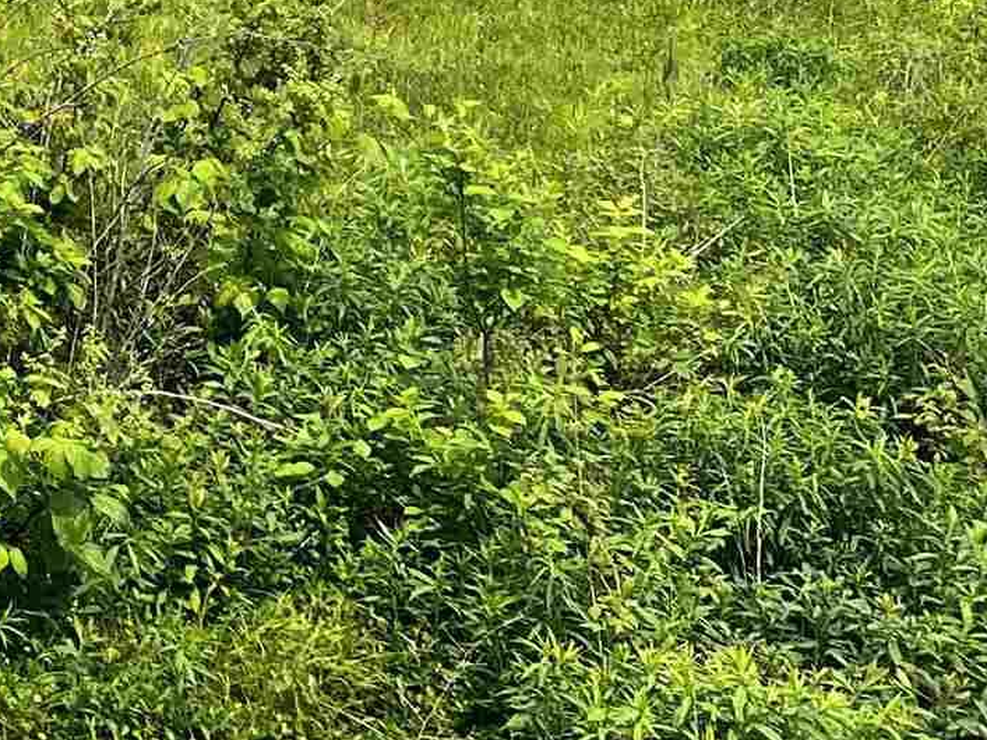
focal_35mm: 113
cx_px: -1132
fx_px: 3221
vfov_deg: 12.2
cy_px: -521
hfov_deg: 14.0
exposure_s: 1/2299
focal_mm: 5.7
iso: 50
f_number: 1.5
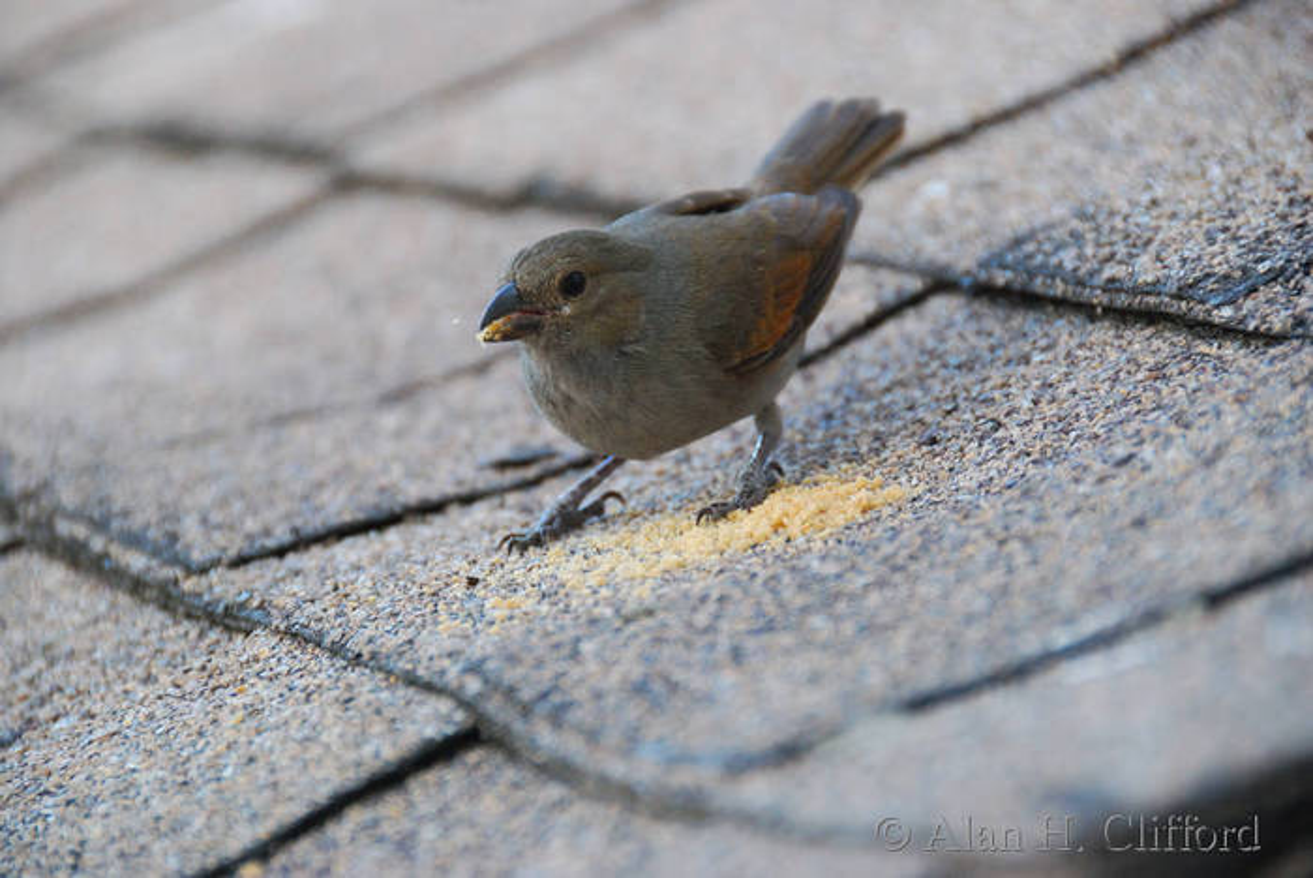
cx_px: 656
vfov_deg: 4.6
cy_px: 439
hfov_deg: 6.9
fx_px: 10950
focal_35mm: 300
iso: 1250
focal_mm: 200
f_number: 5.6
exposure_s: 1/400
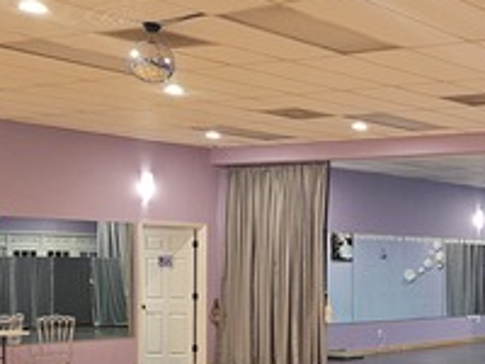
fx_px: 967
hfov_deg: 23.9
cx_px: 667
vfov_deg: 21.1
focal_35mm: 69
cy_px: 279
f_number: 1.7
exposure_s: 1/120
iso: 800
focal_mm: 6.3
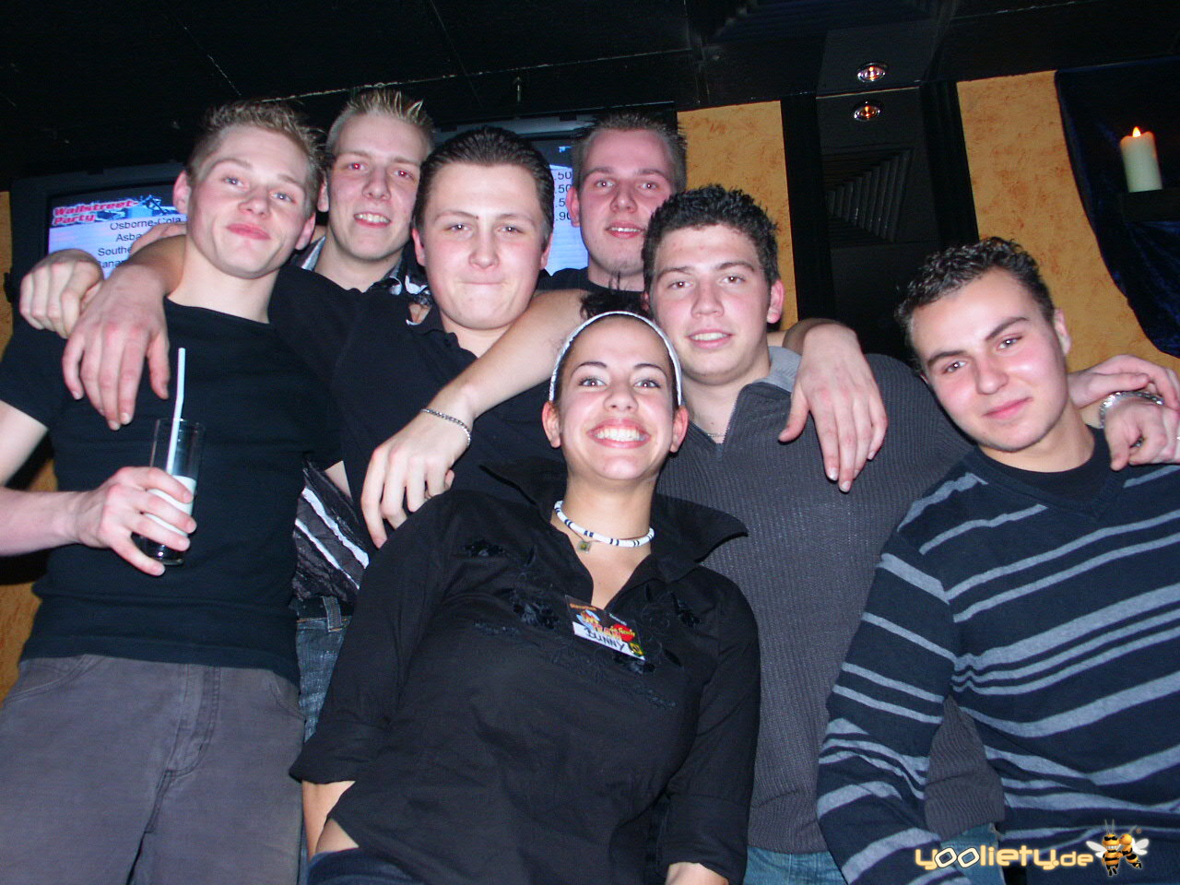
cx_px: 590
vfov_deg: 44.2
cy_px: 442
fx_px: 1091
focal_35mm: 32
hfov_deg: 56.8
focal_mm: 8.34
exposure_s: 1/45
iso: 200
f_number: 2.8
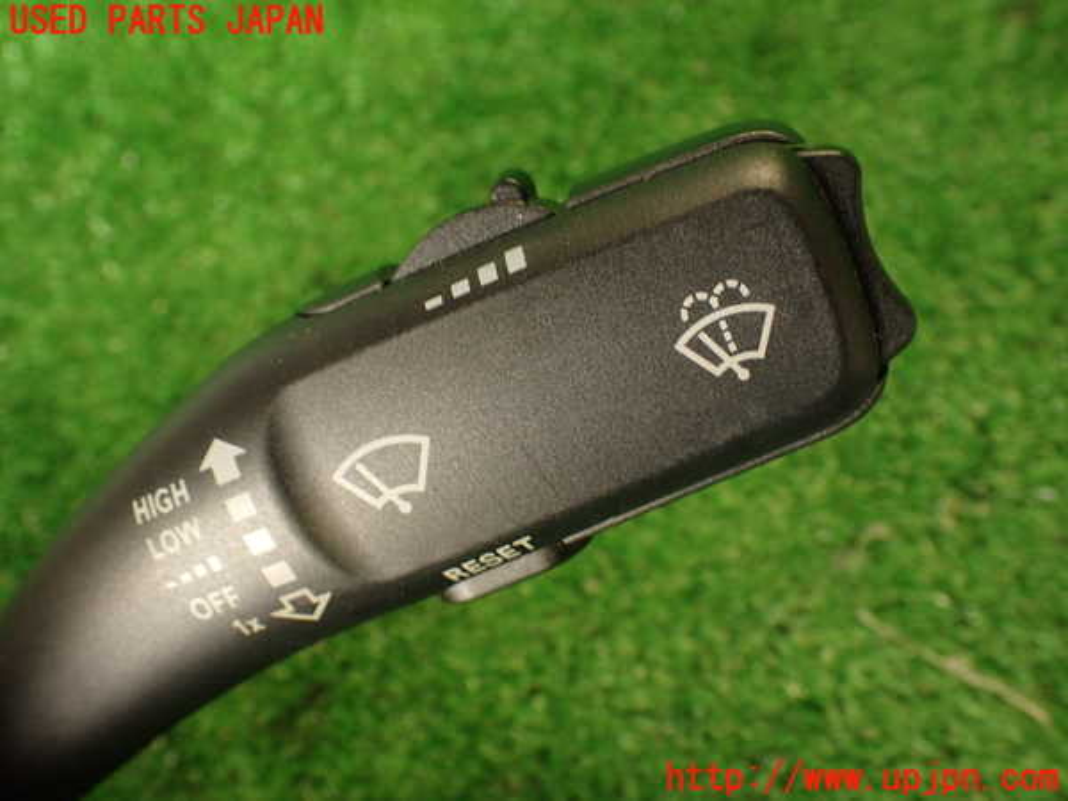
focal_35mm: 32
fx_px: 987
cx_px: 534
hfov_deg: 56.8
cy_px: 400
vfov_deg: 44.2
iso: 200
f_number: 2.4
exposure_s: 1/30
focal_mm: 5.79
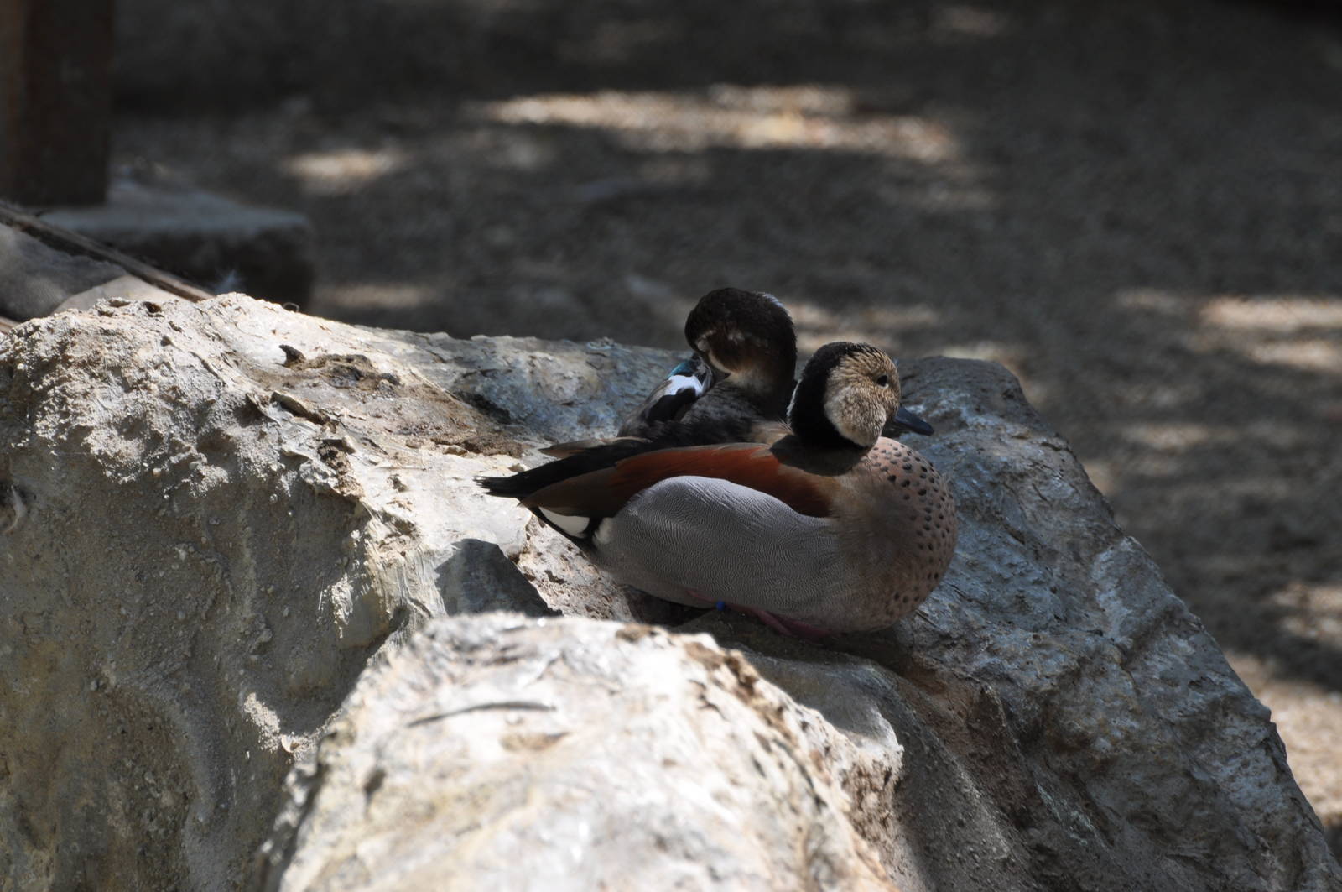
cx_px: 671
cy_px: 446
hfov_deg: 5.1
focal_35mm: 405
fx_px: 15080
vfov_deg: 3.4
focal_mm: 270
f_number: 8
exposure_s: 1/200
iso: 200
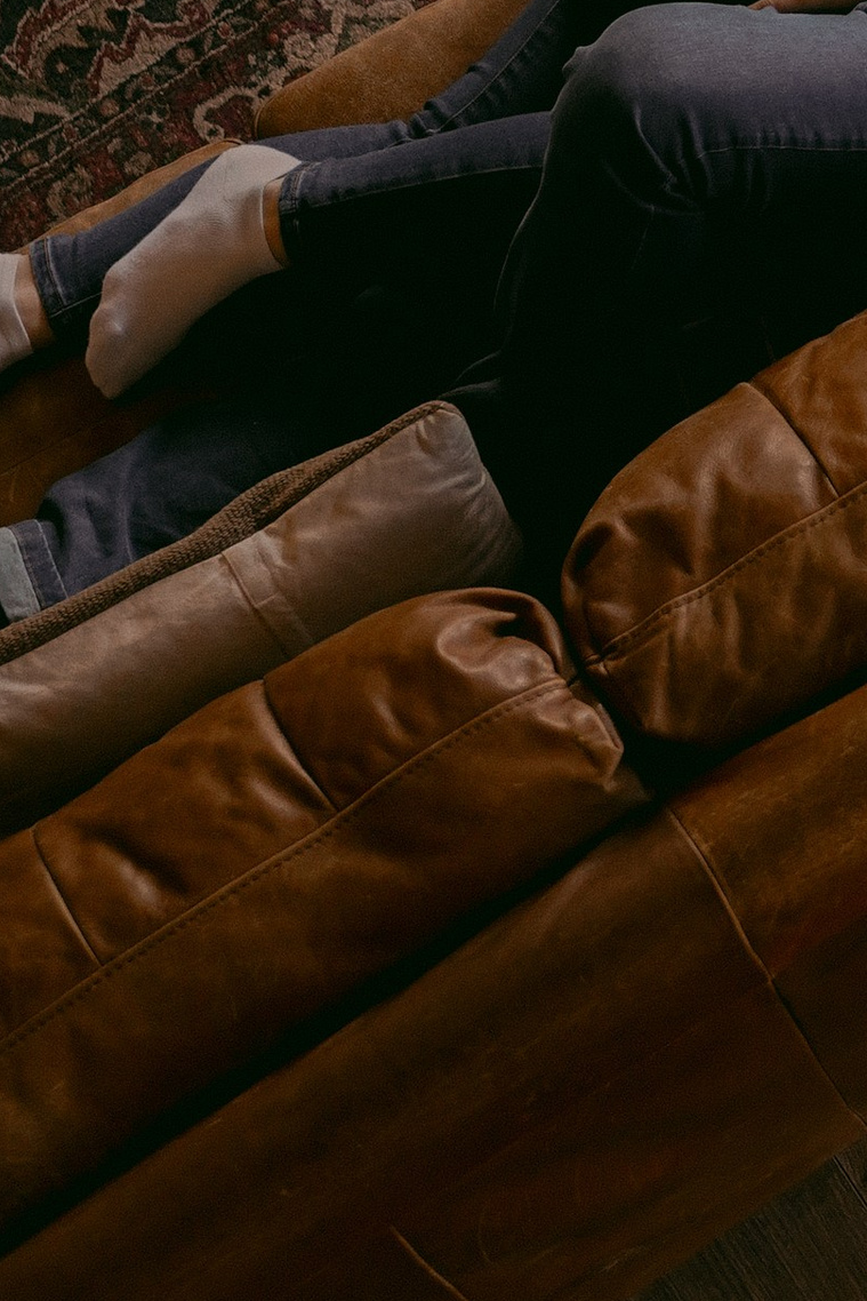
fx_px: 4875
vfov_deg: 14.4
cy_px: -514
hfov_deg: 10.0
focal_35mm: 135
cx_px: 1114
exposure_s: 1/160
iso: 1600
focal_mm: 40
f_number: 2.8
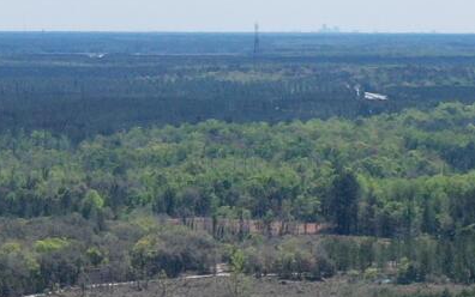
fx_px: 2798
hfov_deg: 9.6
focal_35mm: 216
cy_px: 541
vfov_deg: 6.0
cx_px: 488
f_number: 6.3
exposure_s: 1/500
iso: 100
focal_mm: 10.26
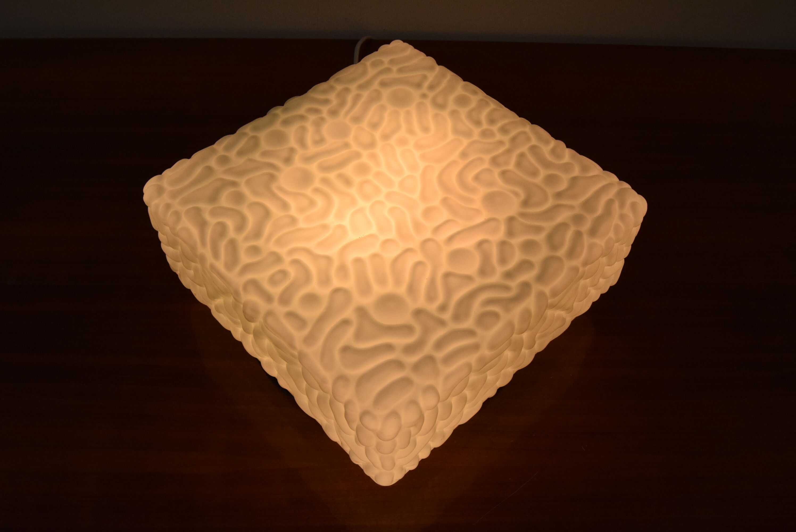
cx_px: 398
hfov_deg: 57.2
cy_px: 266
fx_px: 730
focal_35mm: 33
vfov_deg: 40.0
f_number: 13
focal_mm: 22
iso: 1600
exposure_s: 1/640
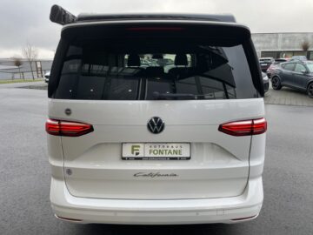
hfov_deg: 67.3
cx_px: 156
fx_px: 235
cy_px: 118
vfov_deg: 53.1
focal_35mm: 26
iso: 50
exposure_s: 1/121
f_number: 1.6
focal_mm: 4.2
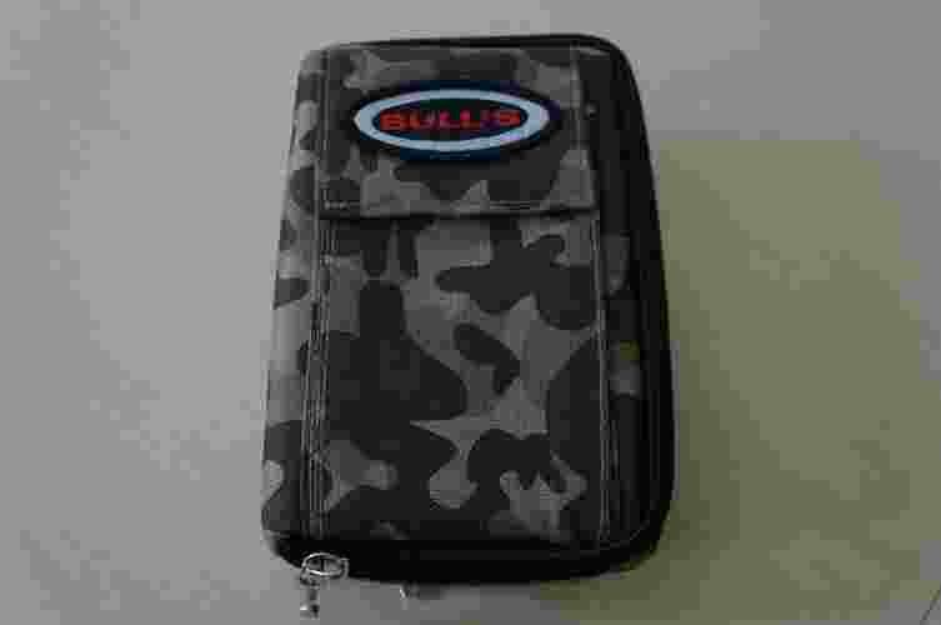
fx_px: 861
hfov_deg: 57.3
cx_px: 470
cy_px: 312
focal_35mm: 33
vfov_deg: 39.9
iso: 3200
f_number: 4
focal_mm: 22
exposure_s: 1/80
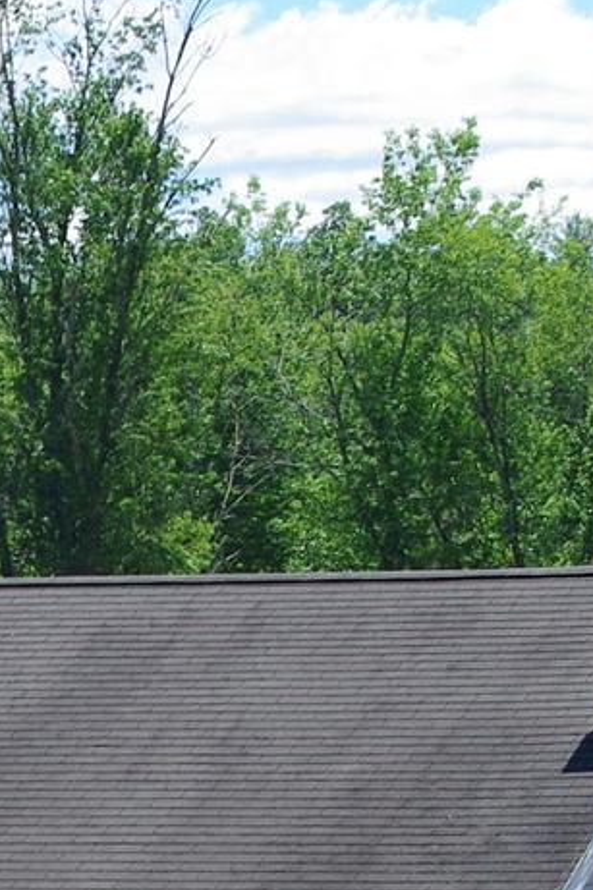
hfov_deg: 6.2
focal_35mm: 218
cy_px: 1129
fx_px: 5390
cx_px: -496
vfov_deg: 9.3
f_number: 6.7
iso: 200
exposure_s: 1/250
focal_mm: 32.5
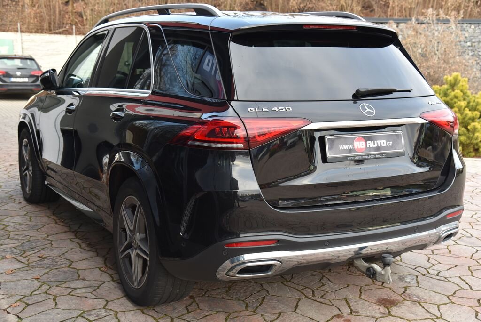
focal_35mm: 46
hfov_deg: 42.7
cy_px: 161
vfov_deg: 29.3
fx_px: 615
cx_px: 240
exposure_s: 1/100
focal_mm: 46
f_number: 5
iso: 500
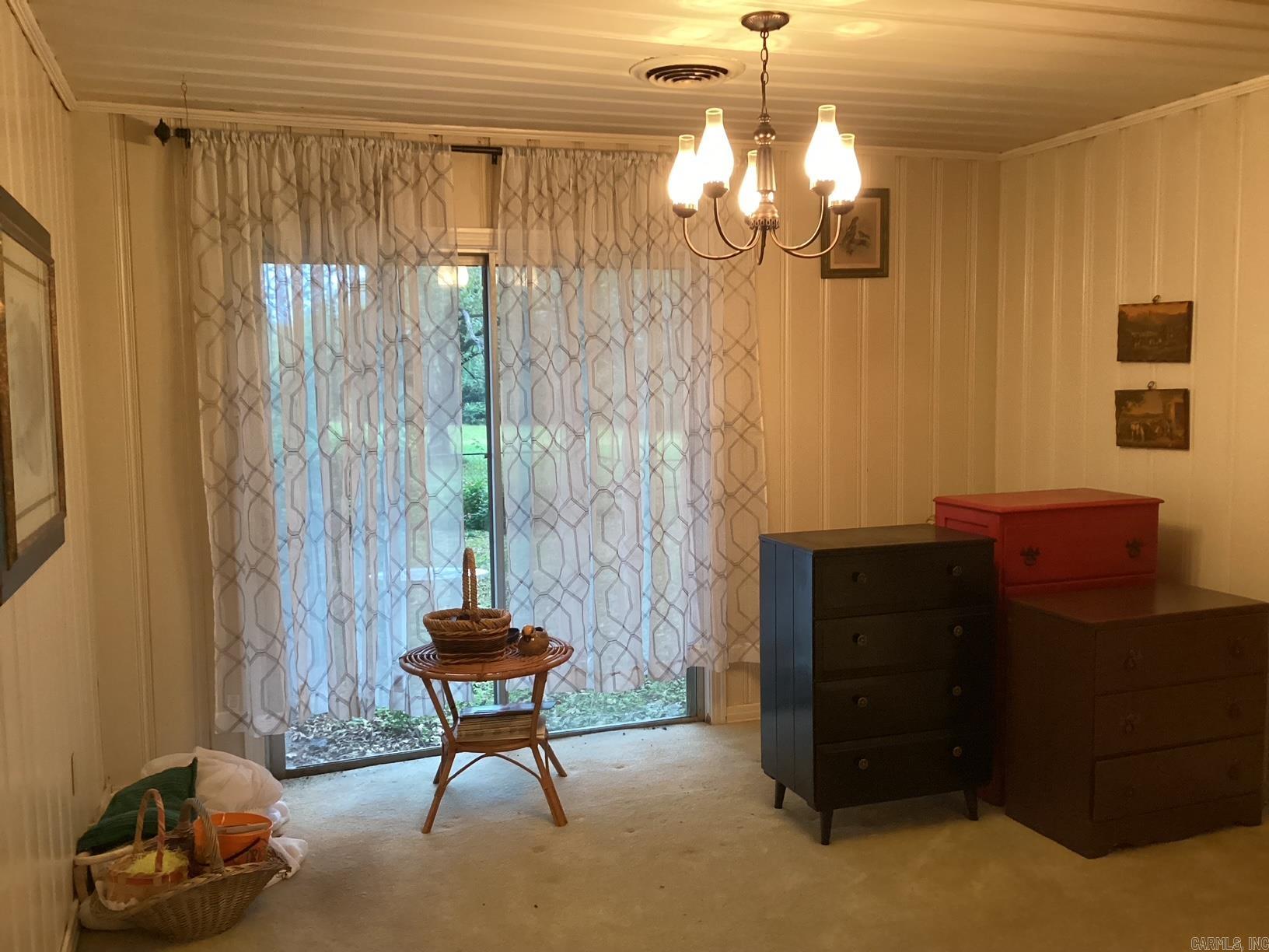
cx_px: 634
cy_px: 476
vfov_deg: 45.4
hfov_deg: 58.4
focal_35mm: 31
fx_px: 1136
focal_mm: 3.3
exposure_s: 1/40
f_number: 2.4
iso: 320
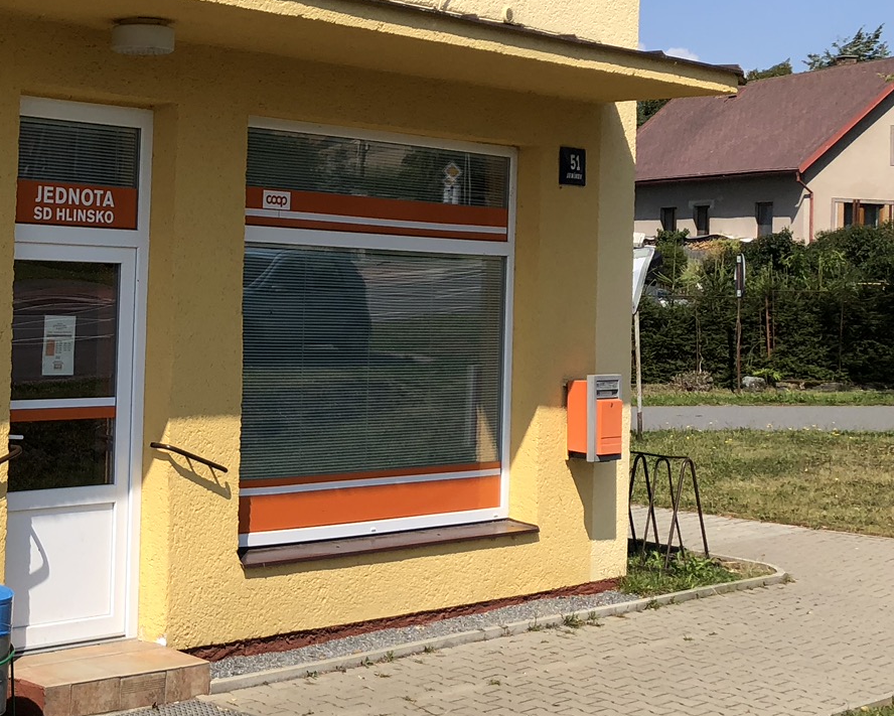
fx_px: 1667
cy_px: 231
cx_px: -72
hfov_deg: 27.6
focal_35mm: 63
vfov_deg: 24.1
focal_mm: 3.99
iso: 20
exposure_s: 1/1919
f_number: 1.8
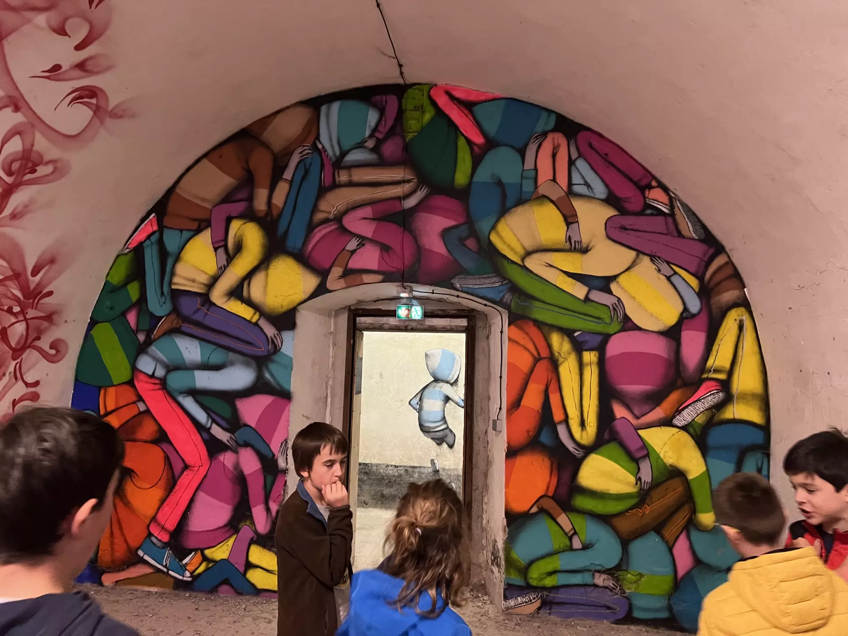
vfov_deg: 53.1
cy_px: 318
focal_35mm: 26
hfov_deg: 67.3
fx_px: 637
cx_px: 424
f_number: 1.5
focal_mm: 5.7
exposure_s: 1/33
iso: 640
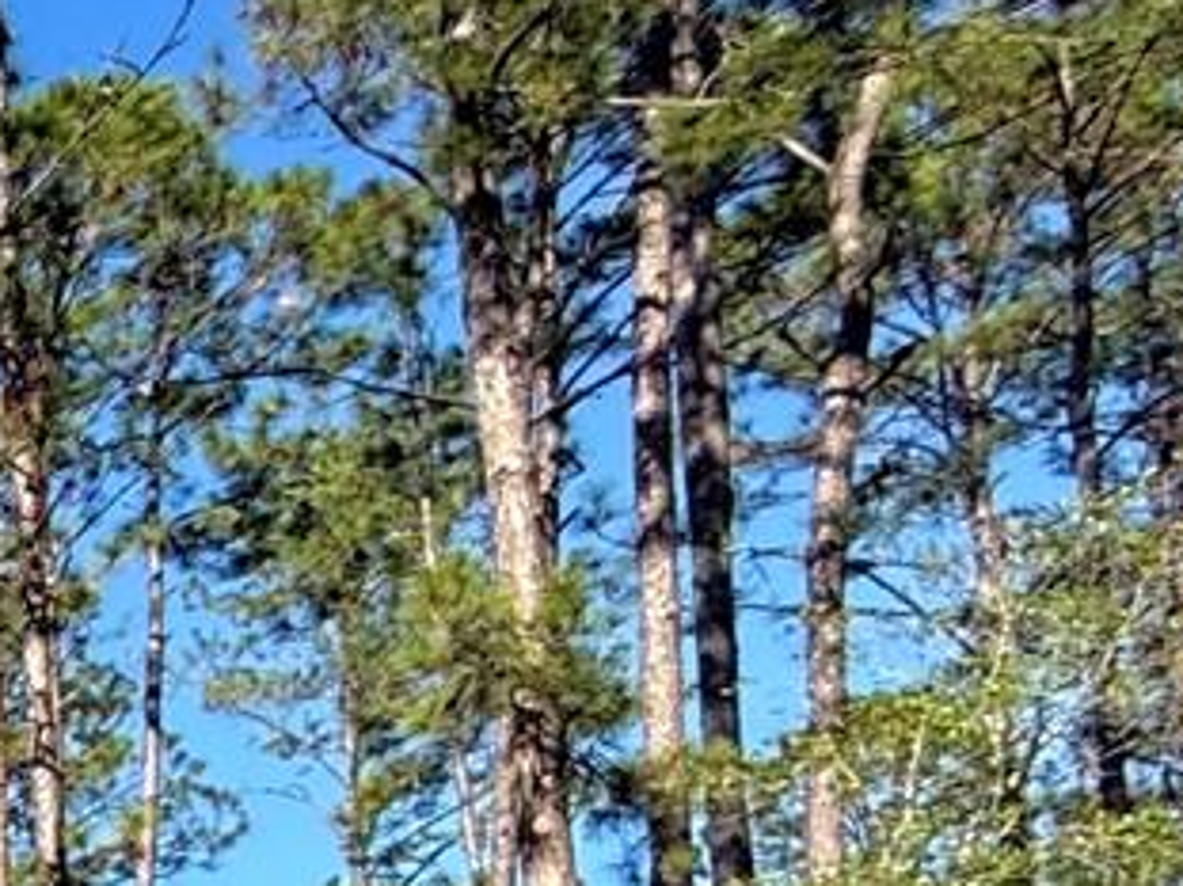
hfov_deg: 15.0
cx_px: -1681
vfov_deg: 17.2
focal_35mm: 72
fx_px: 2460
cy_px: 1536
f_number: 2.2
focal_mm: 2.22
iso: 50
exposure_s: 1/1235
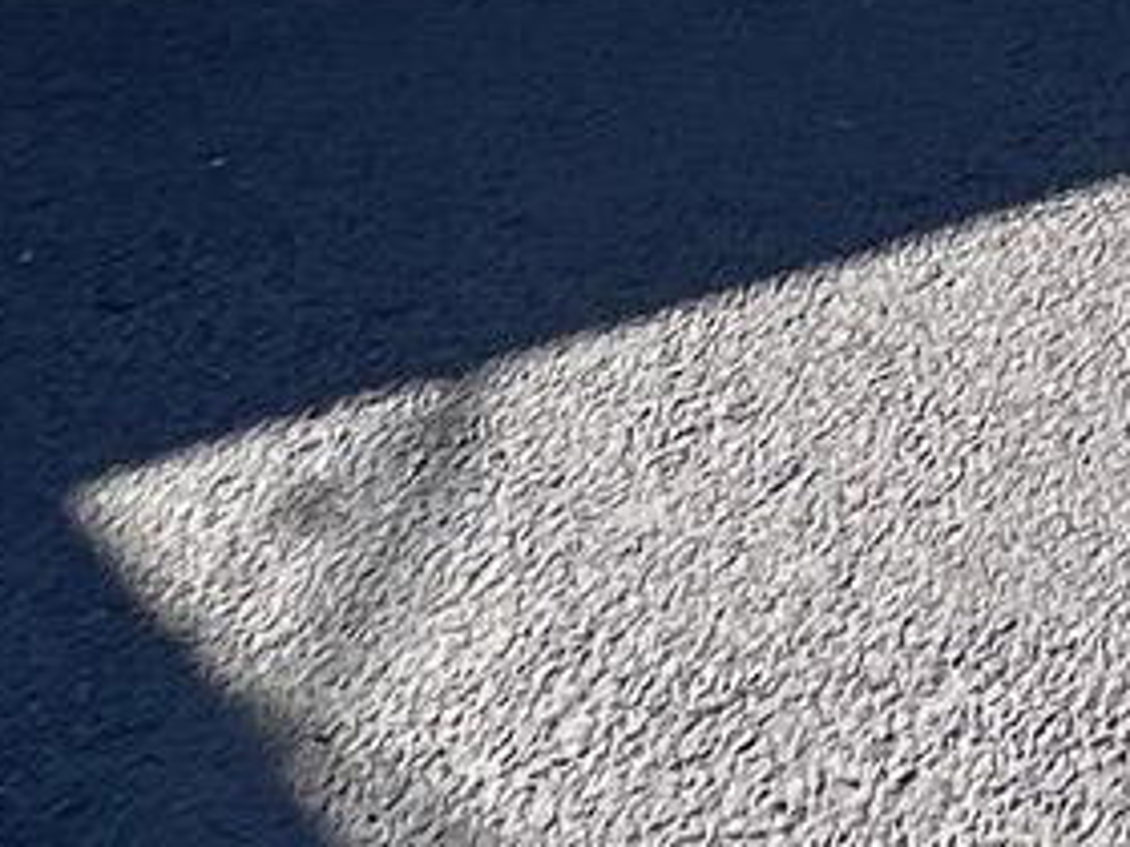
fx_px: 3101
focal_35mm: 95
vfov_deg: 11.6
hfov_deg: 18.7
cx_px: 1586
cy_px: -1412
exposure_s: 1/322
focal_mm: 1.57
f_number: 1.8
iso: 32
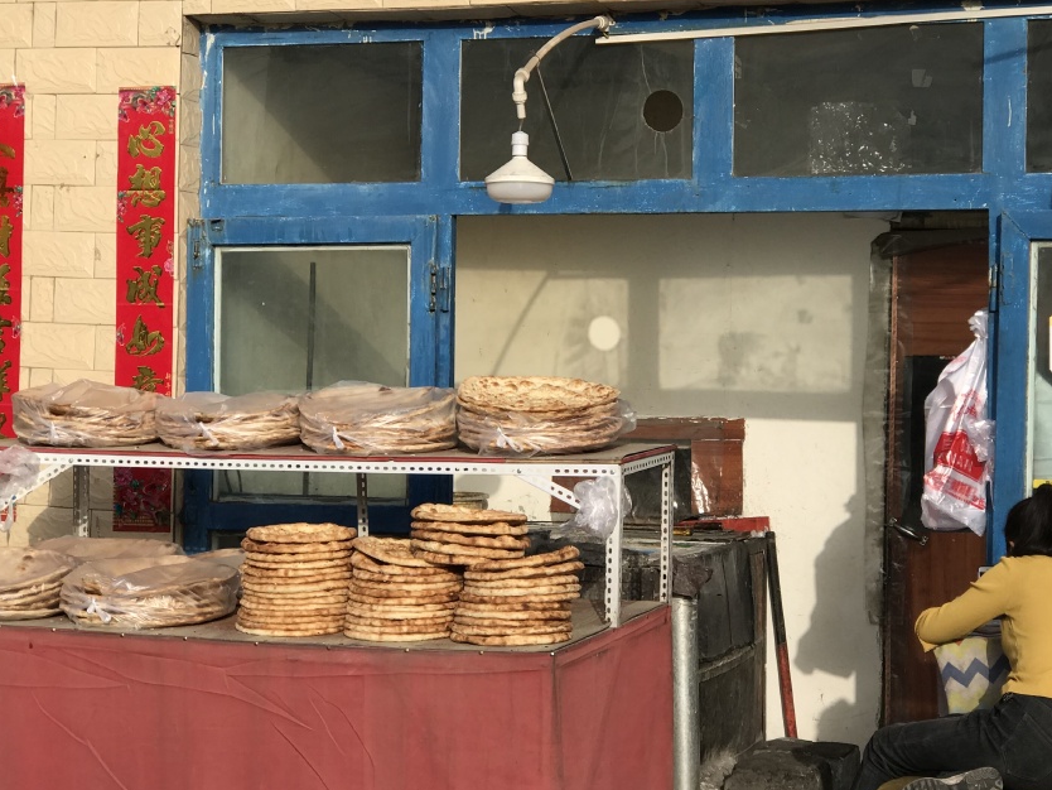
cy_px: 336
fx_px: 2493
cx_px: 661
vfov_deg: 18.0
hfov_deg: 23.8
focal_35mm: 82
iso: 20
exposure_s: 1/833
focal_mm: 6.6
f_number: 2.8
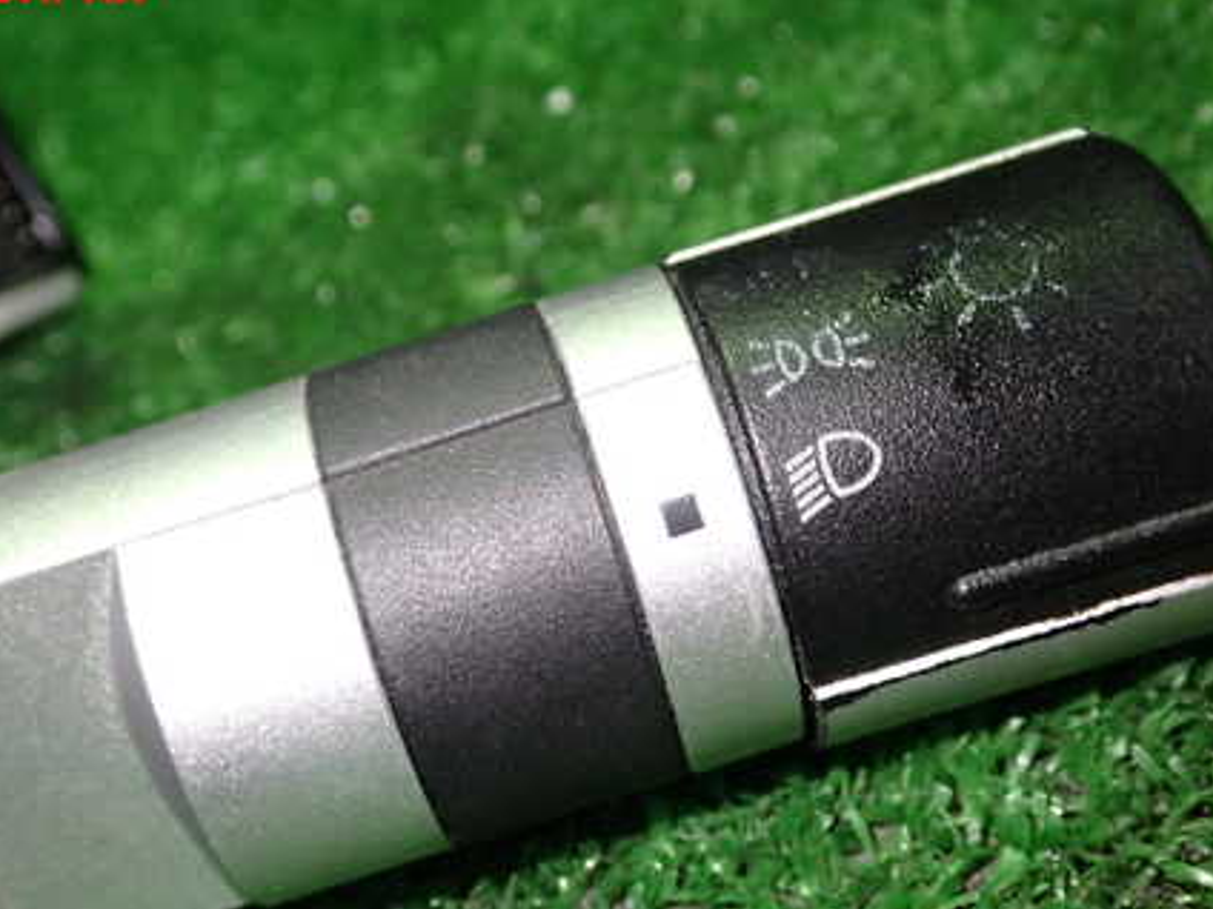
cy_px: 592
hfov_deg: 37.3
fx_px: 1787
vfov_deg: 28.4
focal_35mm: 51
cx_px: 483
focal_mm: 6.37
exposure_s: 1/40
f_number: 2.5
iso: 320
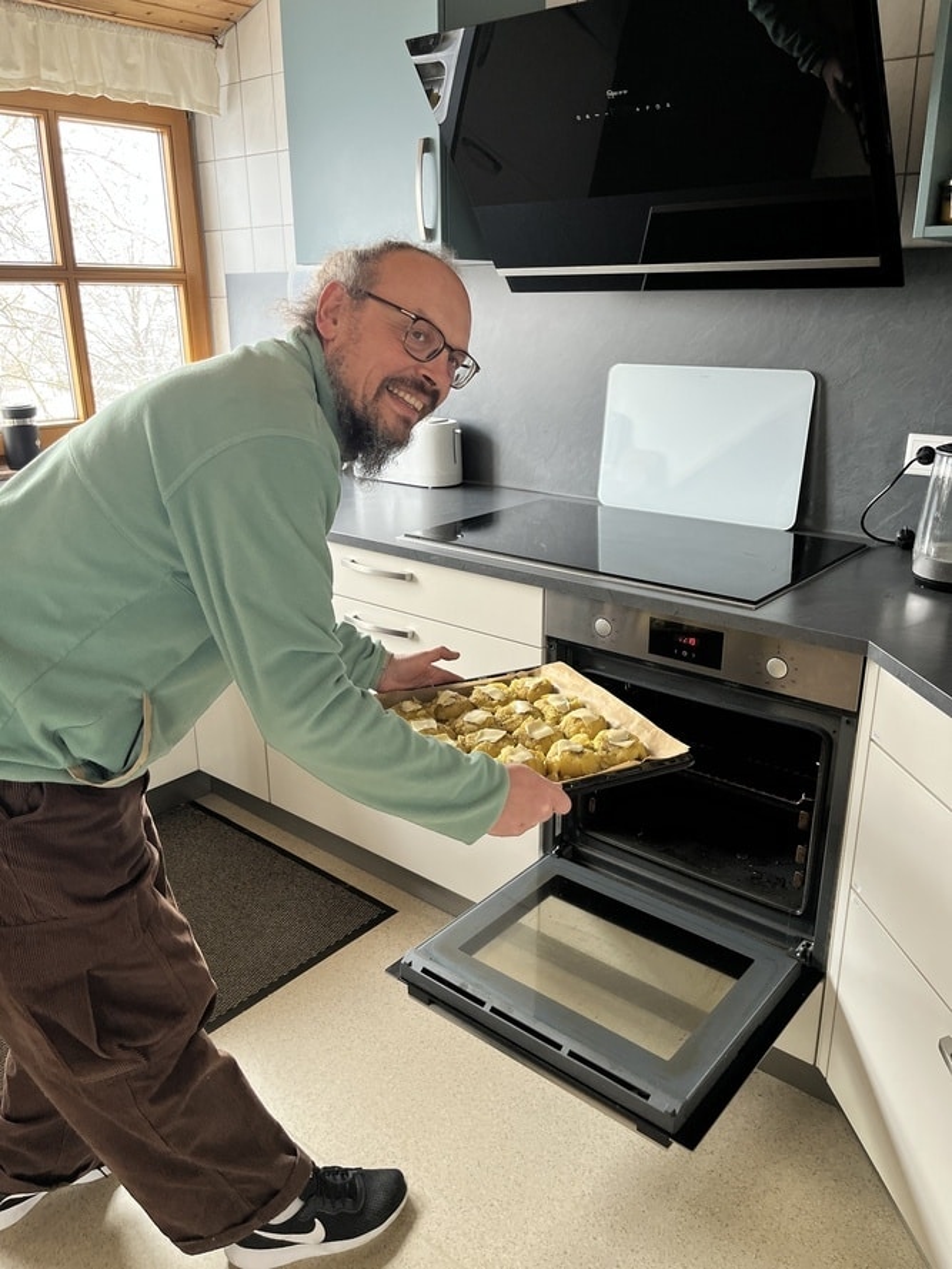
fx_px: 953
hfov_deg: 53.1
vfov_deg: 67.3
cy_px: 634
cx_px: 476
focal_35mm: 26
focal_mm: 5.1
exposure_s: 1/121
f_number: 1.6
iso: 64
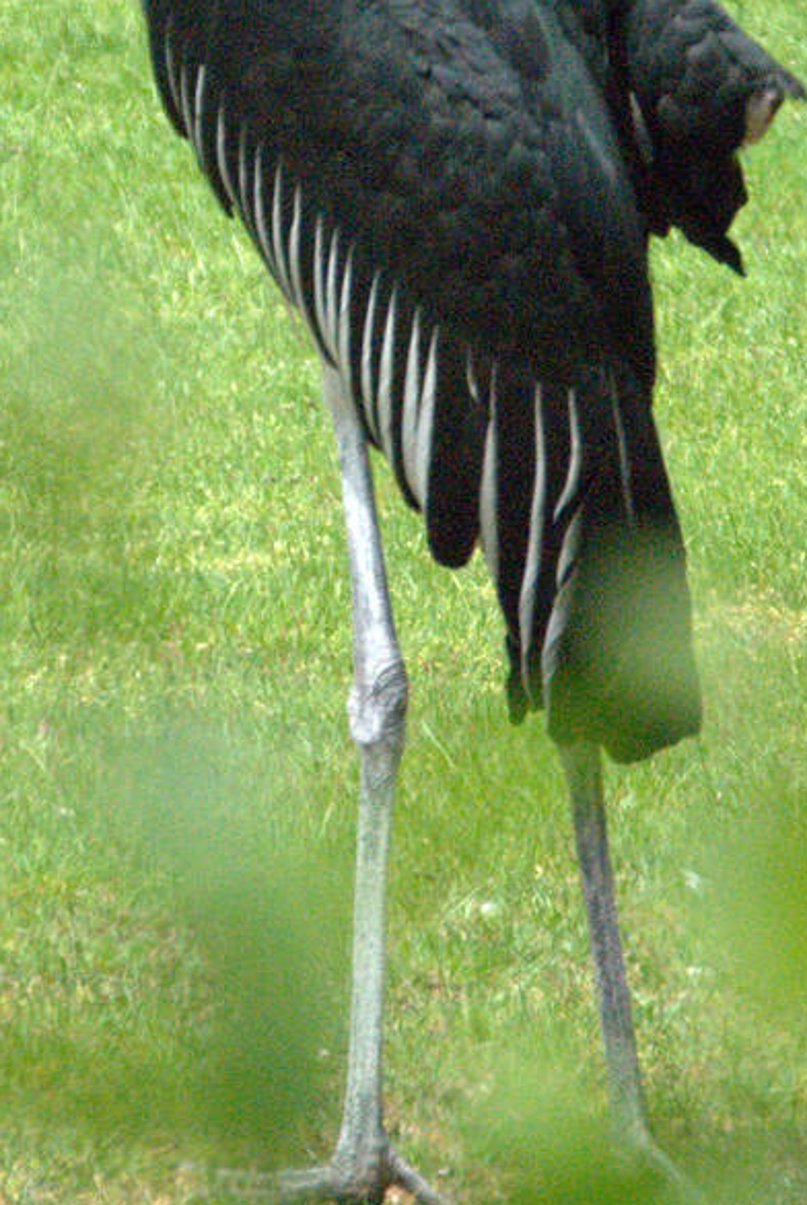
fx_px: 22661
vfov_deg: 3.0
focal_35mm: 676
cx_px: 142
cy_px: 113
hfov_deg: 2.0
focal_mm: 165
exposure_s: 1/1000
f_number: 8.5
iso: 3200
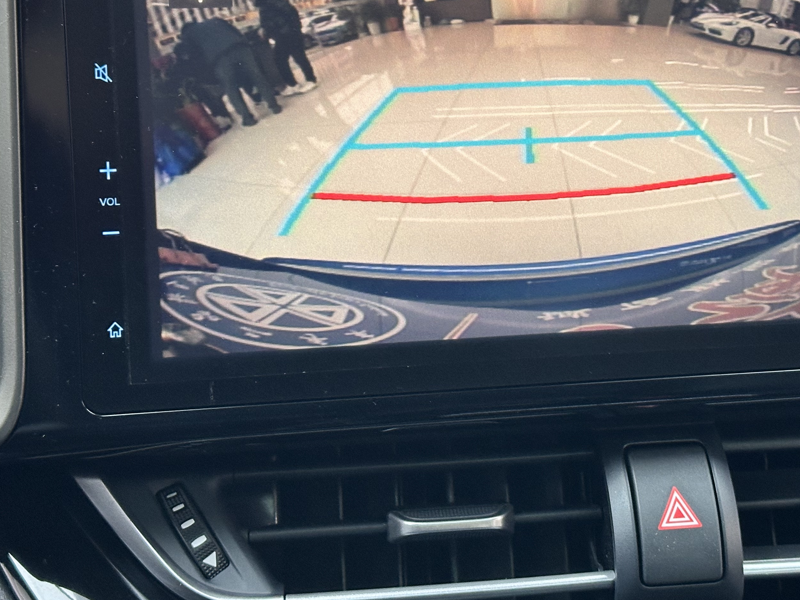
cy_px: 172
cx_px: 531
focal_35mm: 77
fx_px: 1780
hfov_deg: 25.2
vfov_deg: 19.0
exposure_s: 1/49
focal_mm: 6.86
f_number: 1.78
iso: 160
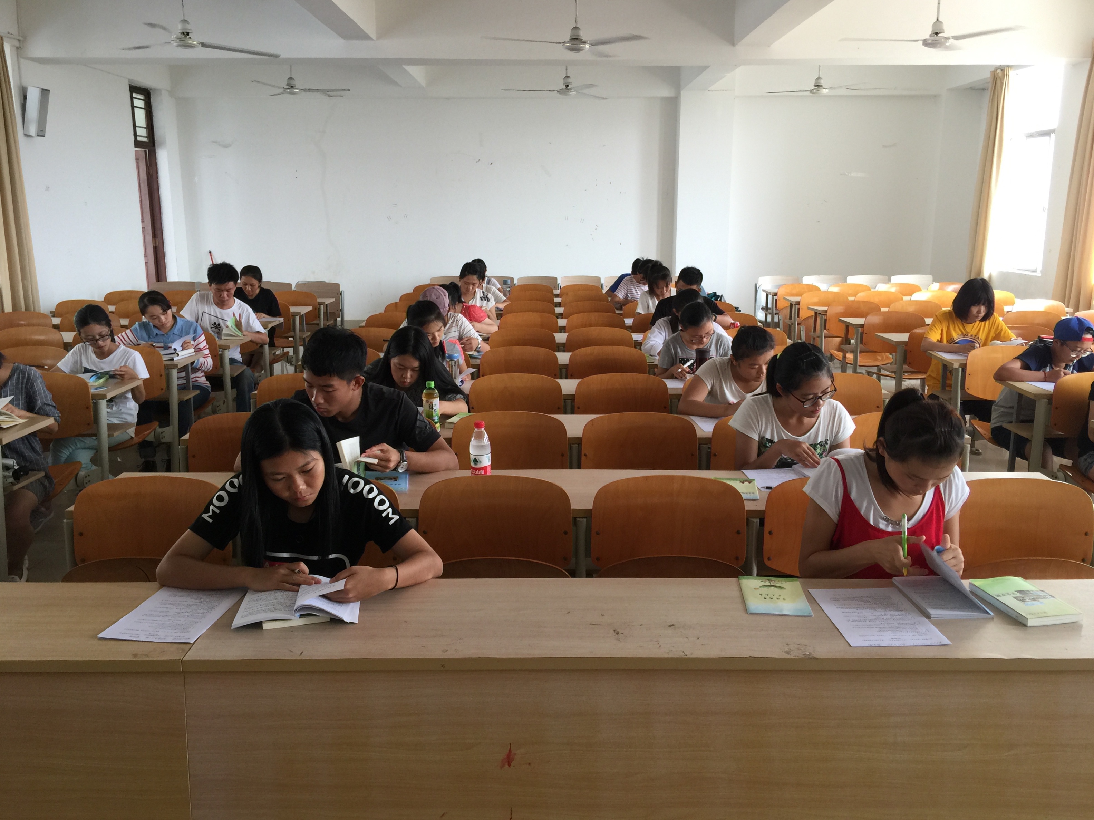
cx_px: 547
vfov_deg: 48.2
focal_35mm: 29
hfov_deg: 61.7
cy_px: 410
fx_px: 916
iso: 32
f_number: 2.2
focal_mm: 4.15
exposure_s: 1/30
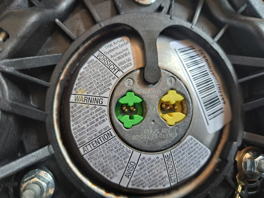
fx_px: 183
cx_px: 132
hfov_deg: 71.6
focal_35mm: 24
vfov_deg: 56.8
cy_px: 99
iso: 160
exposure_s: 1/50
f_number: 1.8
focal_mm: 5.23
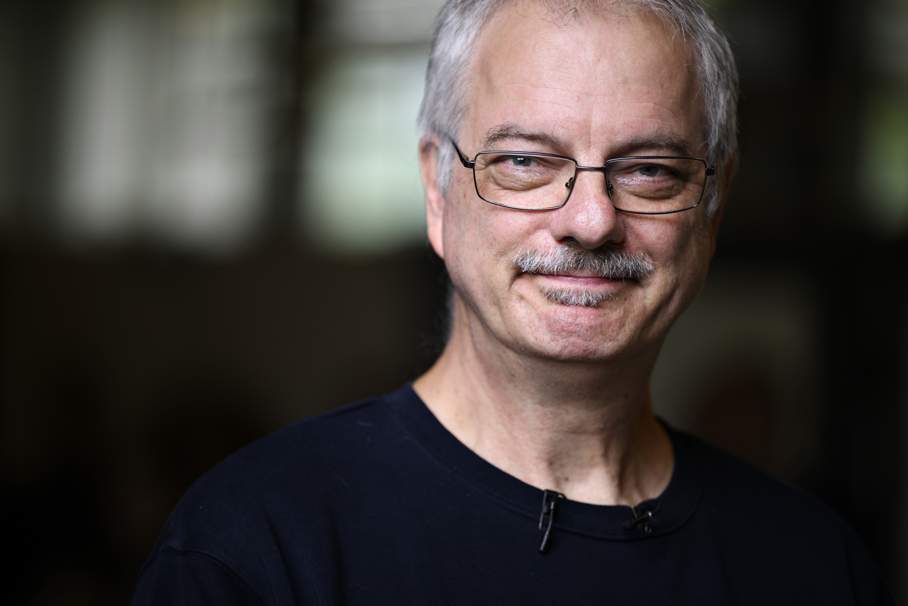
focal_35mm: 200
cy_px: 303
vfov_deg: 6.9
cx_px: 454
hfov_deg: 10.3
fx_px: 5044
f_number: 2.8
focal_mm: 200
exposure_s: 1/200
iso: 160
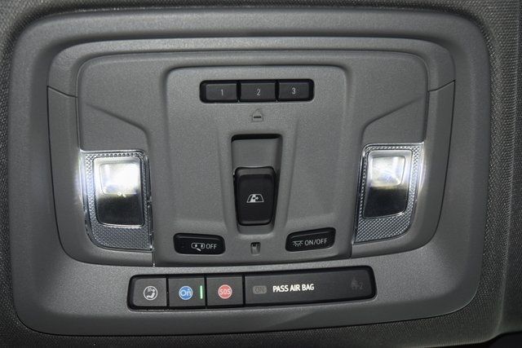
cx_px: 261
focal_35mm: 60
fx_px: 870
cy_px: 174
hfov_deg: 33.4
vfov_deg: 22.6
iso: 800
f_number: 4.2
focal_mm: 40
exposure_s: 1/50
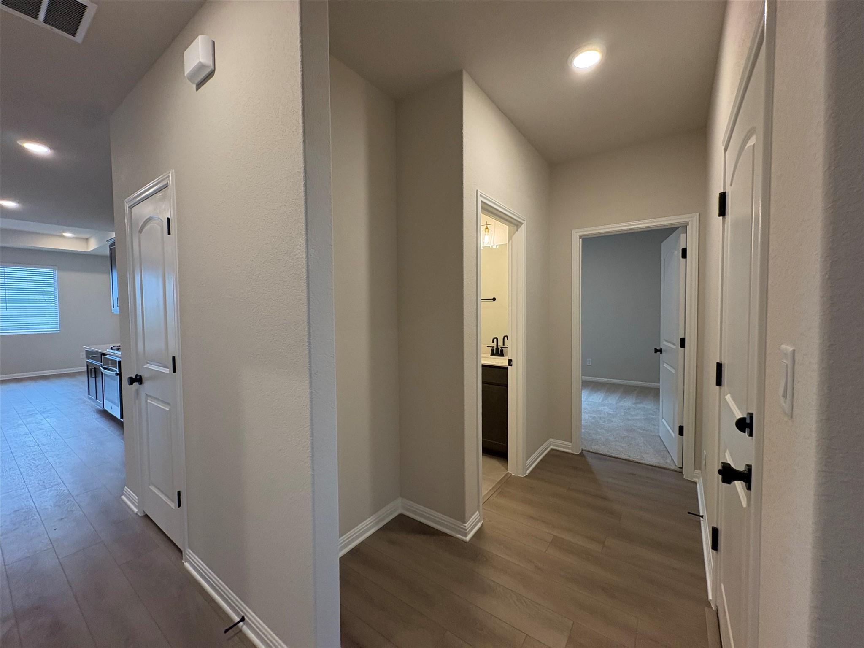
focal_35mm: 14
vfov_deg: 85.7
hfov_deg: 102.1
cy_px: 324
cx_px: 432
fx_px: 349
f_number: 2.2
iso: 400
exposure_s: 1/120
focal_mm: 2.22
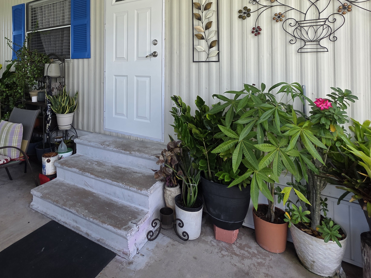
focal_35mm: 21
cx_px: 143
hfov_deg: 77.8
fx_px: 225
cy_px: 66
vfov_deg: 59.6
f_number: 1.9
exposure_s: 1/445
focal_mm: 2.2
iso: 40
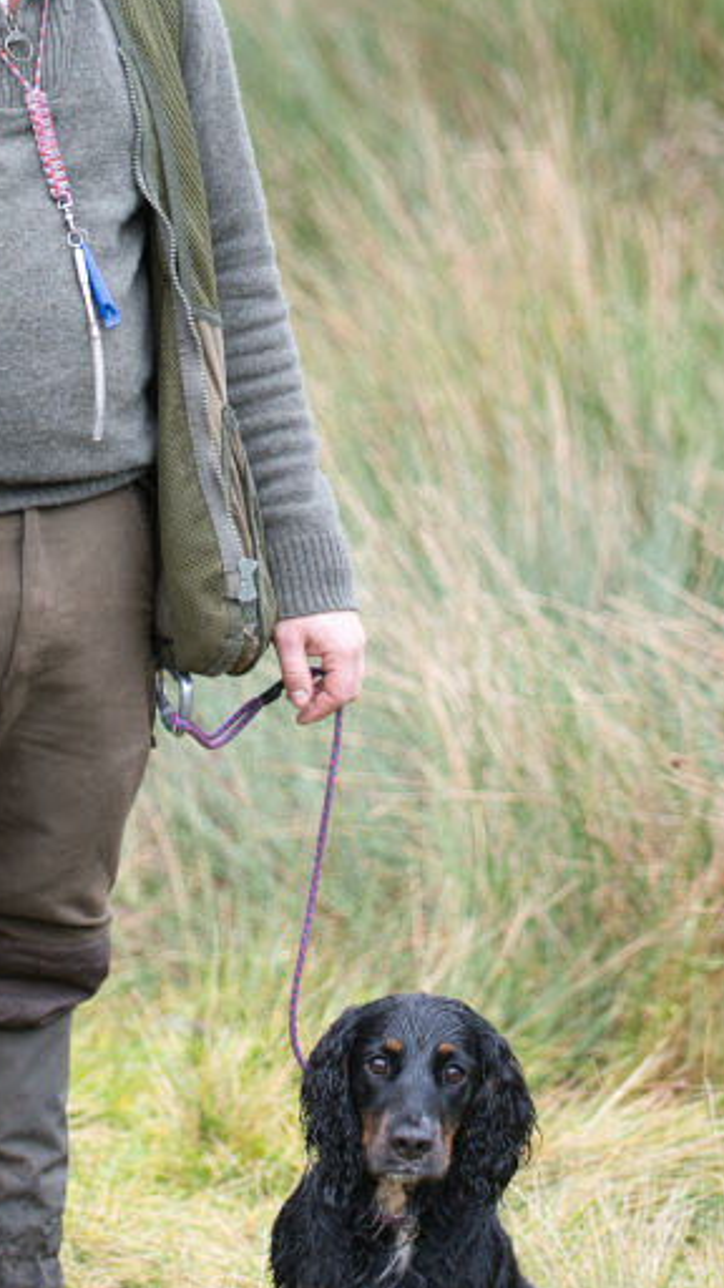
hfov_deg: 6.2
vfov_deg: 11.0
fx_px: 6689
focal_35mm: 196
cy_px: 444
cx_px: 209
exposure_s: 1/160
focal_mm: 86
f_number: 2.8
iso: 400
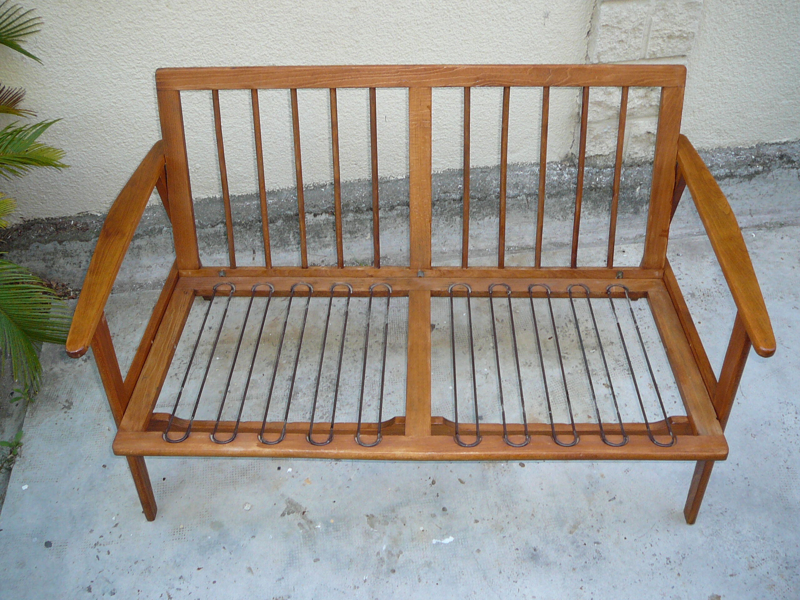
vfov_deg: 40.7
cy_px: 300
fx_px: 809
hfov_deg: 52.6
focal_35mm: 35
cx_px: 400
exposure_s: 1/60
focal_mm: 5.2
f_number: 2.8
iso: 100
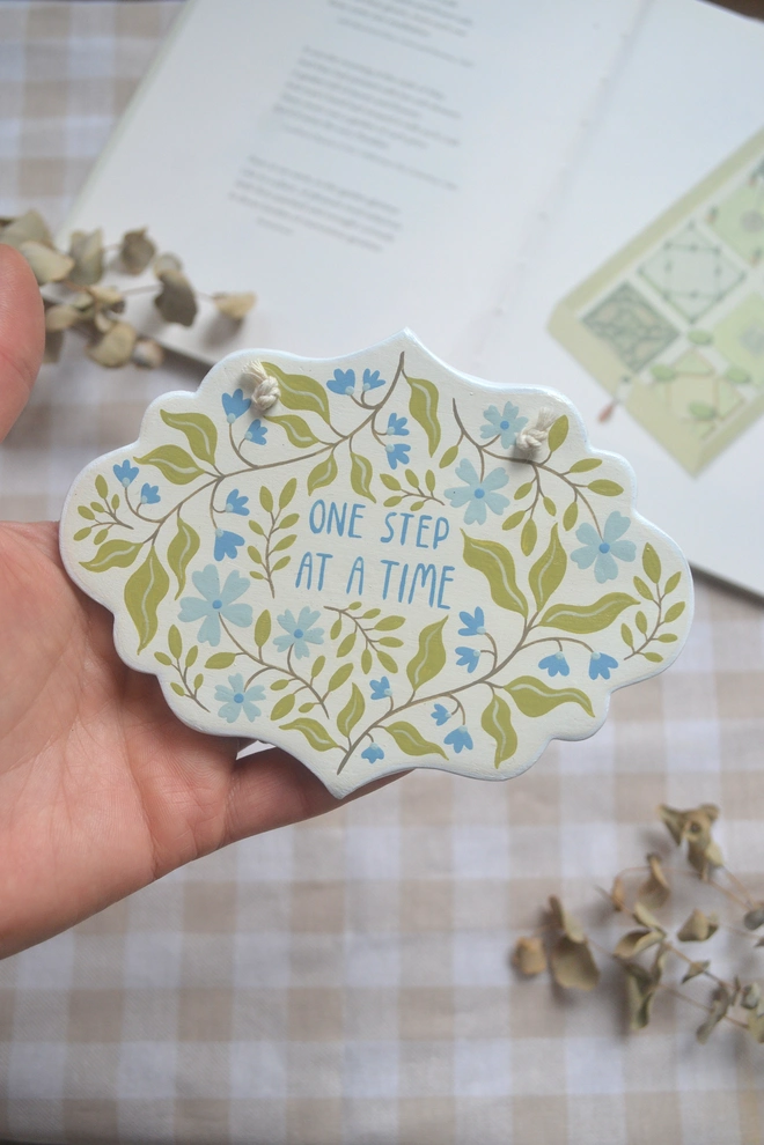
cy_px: 572
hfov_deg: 36.9
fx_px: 1146
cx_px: 382
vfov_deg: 53.1
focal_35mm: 36
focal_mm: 24
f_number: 5.6
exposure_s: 1/125
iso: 400
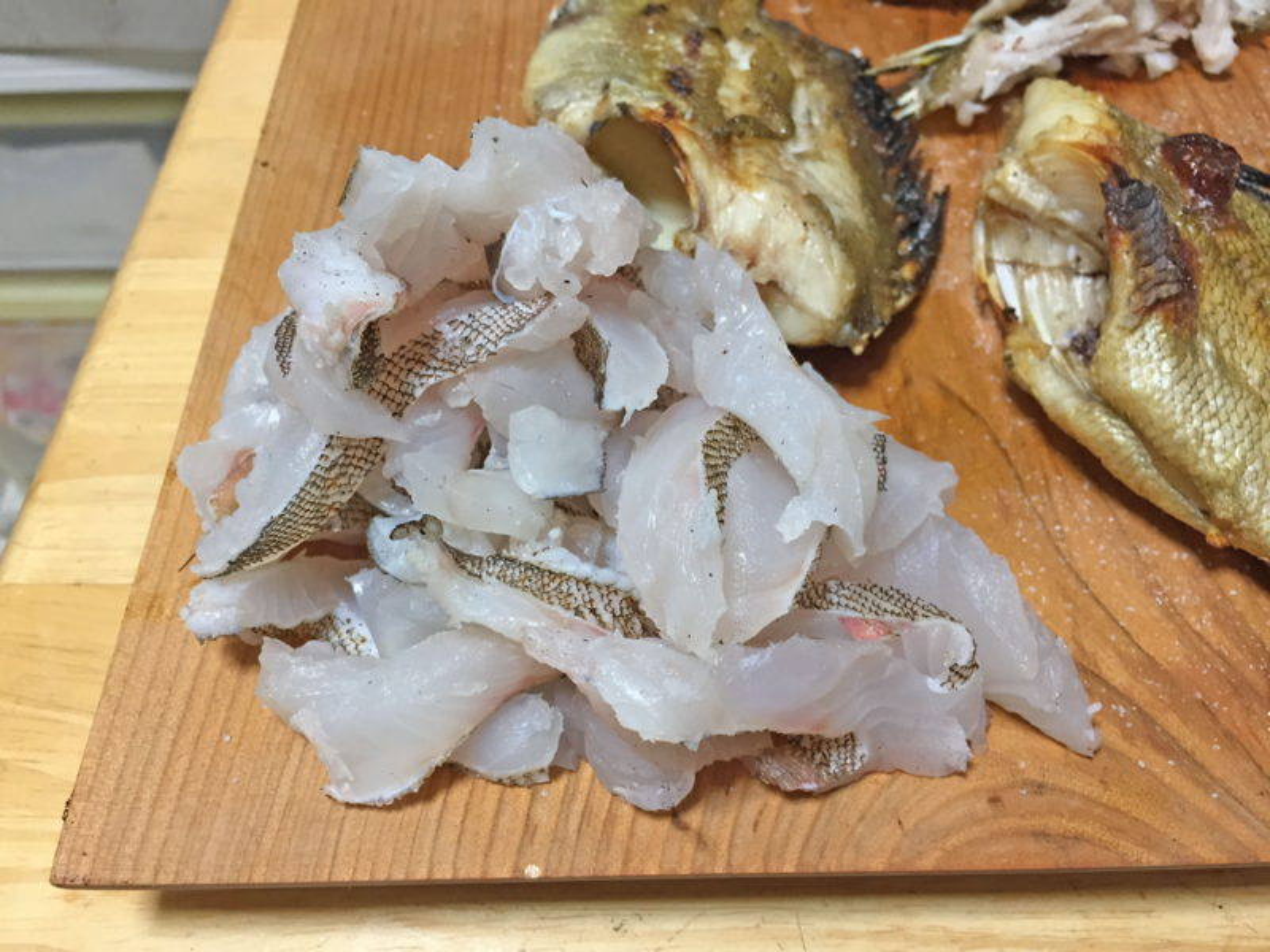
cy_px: 476
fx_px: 1064
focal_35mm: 29
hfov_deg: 61.7
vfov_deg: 48.2
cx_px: 635
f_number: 2.2
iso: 125
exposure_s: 1/33
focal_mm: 4.15
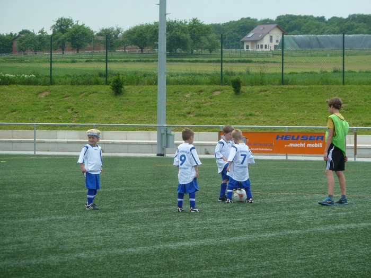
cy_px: 139
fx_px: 2251
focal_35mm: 210
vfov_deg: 7.1
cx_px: 186
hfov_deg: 9.4
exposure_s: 1/250
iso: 80
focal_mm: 34.4
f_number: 4.6
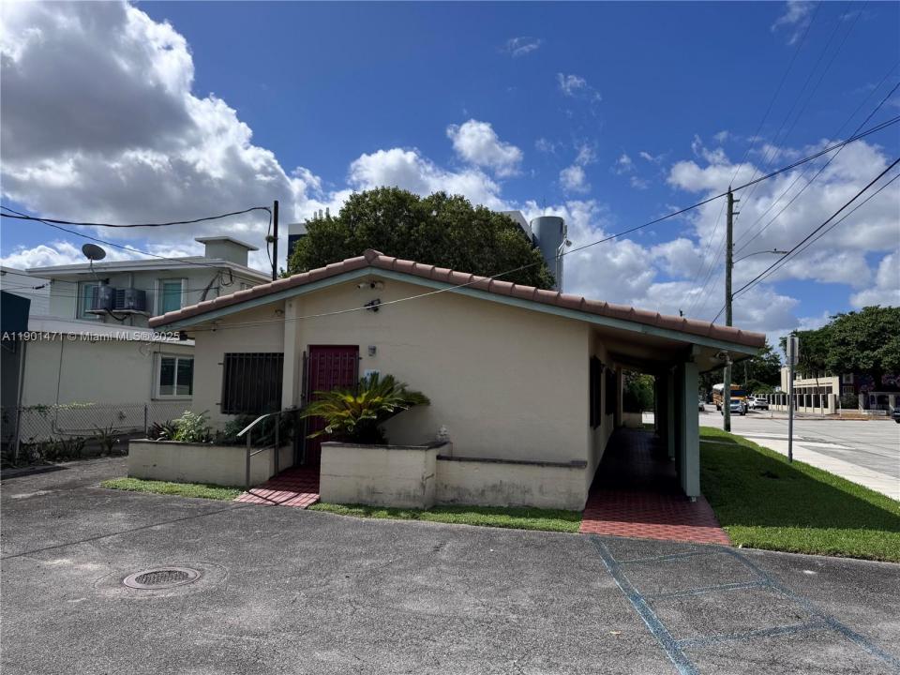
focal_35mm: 24
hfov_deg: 71.6
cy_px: 338
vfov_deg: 56.8
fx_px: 624
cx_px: 450
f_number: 1.78
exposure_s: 1/7937
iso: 80
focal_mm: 6.76
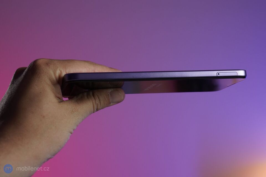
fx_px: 458
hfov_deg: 32.4
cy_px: 88
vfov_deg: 21.9
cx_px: 133
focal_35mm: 62
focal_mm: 62
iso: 1250
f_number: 9
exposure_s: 1/160
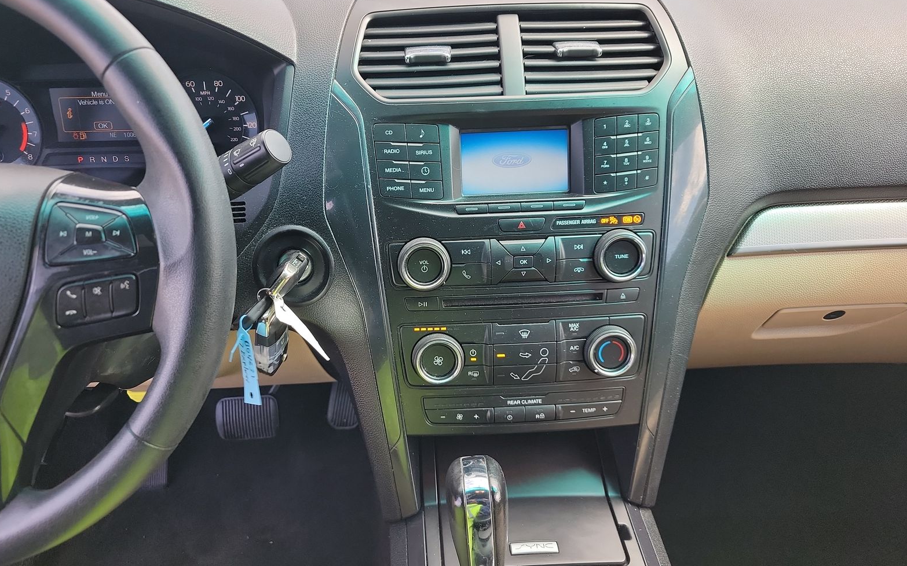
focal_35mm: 26
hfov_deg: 70.4
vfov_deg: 47.6
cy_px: 274
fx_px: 643
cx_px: 447
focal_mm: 6.7
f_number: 1.8
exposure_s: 1/59
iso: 62
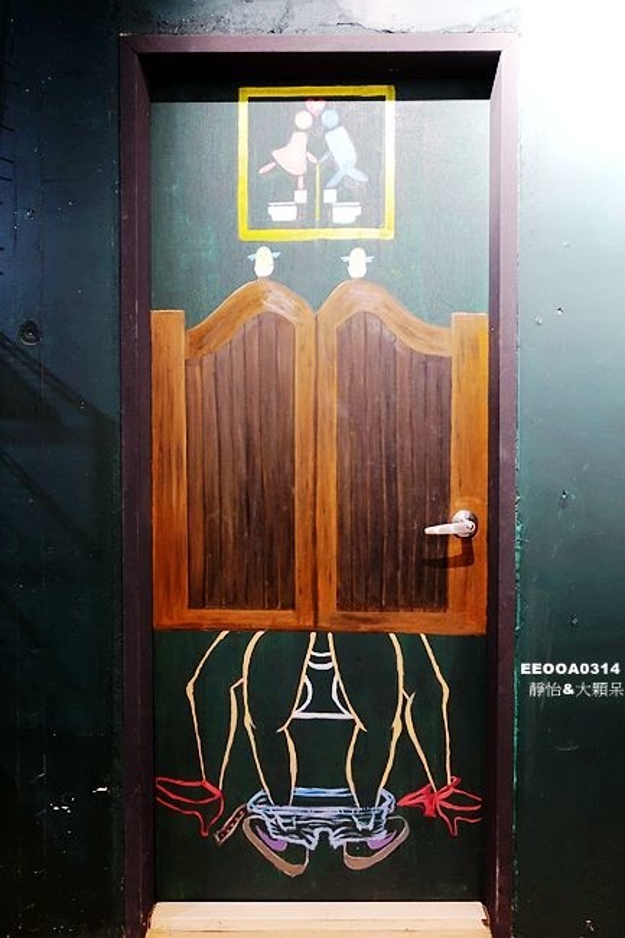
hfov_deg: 53.1
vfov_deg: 73.8
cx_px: 312
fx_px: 625
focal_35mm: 24
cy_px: 469
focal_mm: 8.8
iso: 800
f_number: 1.8
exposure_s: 1/30
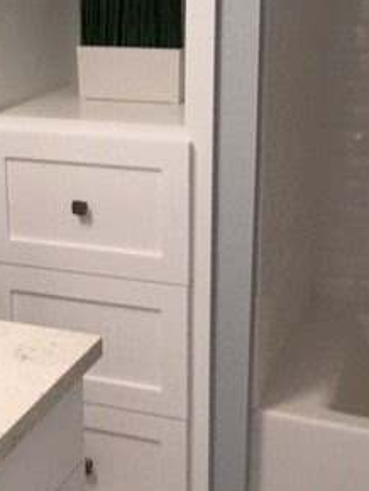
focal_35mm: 64
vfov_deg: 30.1
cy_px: 186
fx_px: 908
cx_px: 113
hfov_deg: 22.8
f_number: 2.2
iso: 40
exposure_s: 1/30
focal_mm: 4.15
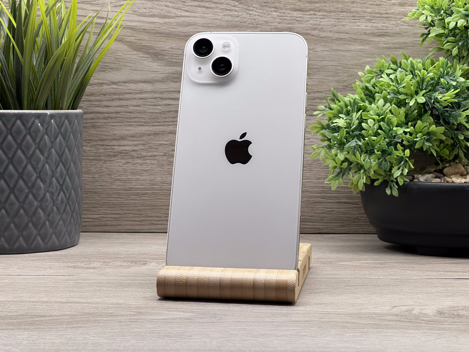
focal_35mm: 77
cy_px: 176
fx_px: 1043
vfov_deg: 19.1
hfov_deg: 25.3
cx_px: 234
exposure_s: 1/100
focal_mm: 9
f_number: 2.8
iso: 64
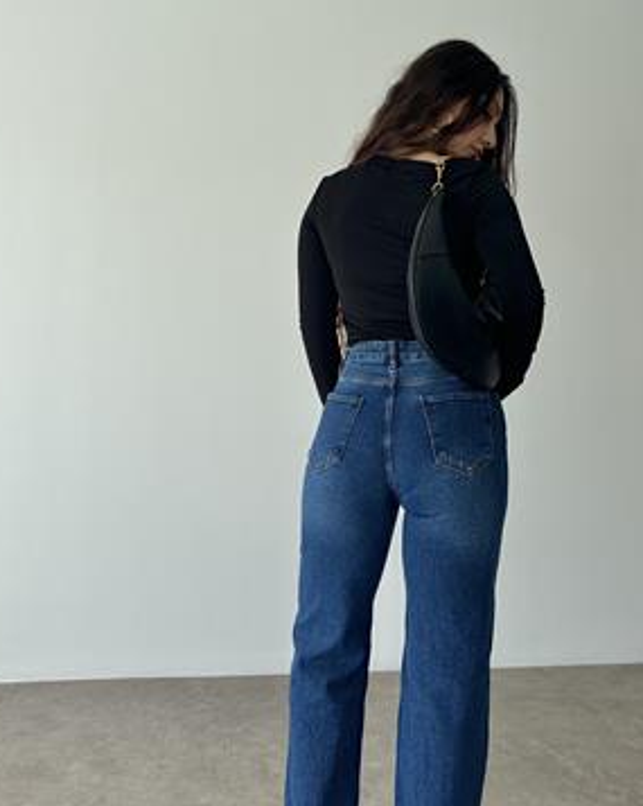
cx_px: 381
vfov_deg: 51.3
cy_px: 328
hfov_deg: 42.0
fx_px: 834
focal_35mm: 35
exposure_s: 1/1171
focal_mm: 6.86
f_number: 1.78
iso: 80
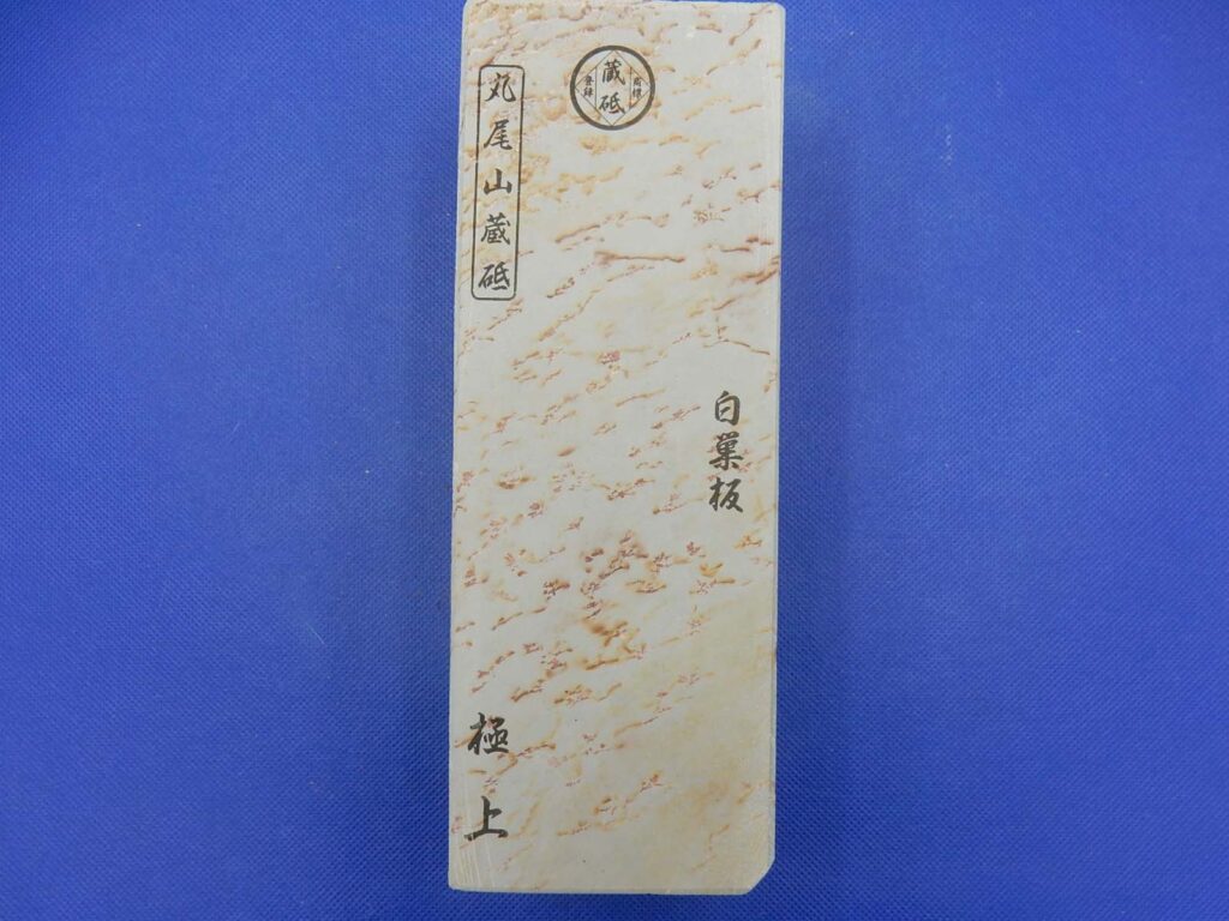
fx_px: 888
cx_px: 614
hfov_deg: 69.4
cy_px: 460
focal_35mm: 25
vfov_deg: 54.9
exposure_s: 1/80
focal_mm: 4.5
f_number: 3.7
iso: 125
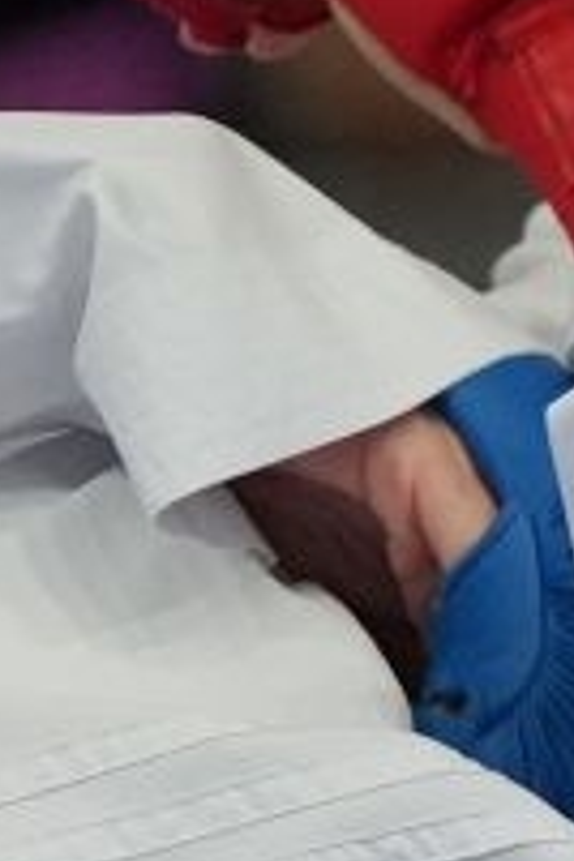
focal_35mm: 2360
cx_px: 394
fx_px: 56439
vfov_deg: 0.9
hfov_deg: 0.6
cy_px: 617
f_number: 2.8
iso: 1600
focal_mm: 176
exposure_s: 1/1000
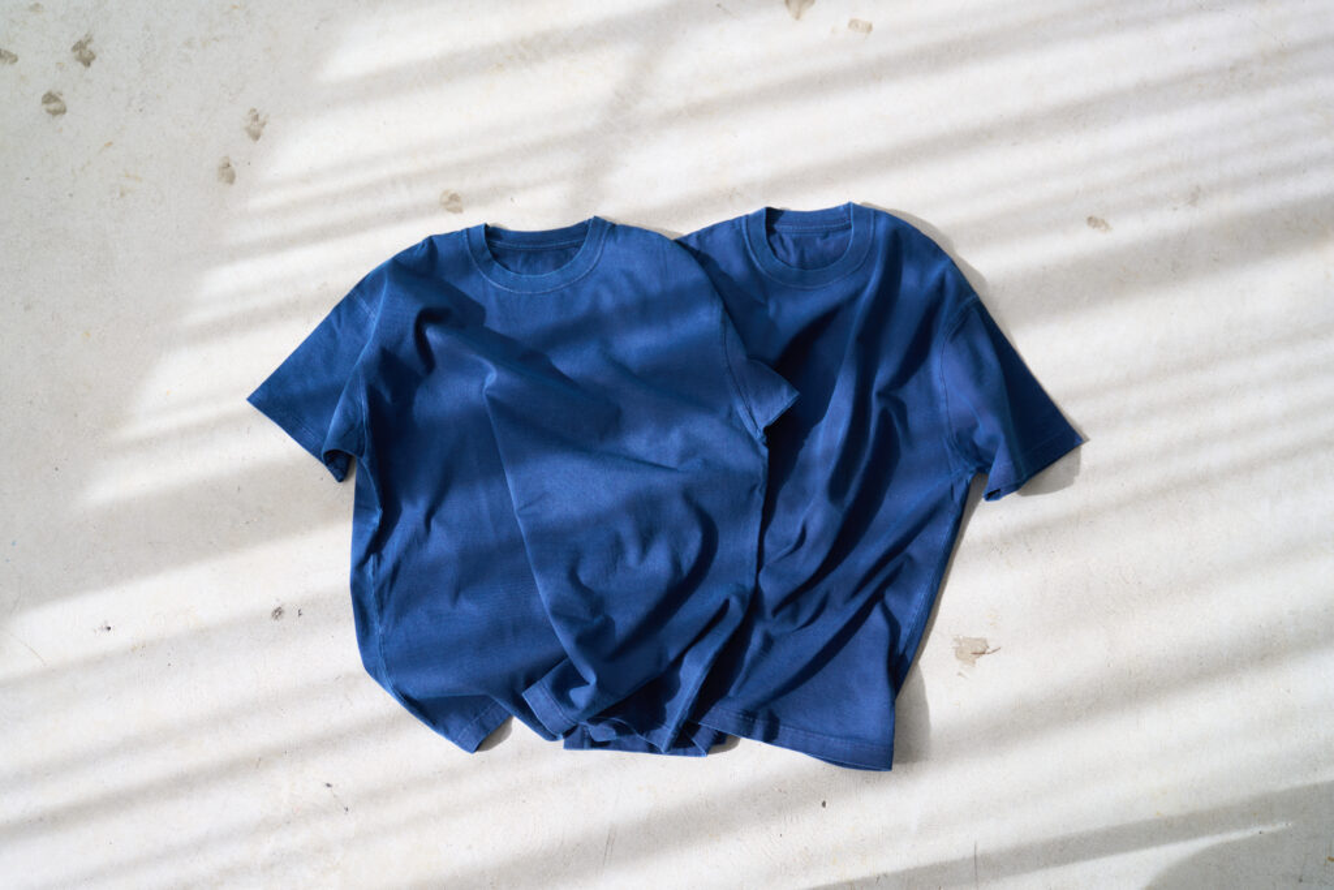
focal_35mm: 35
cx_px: 667
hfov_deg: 54.4
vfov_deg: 37.9
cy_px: 445
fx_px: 1297
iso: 320
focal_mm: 35
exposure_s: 1/125
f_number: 2.8
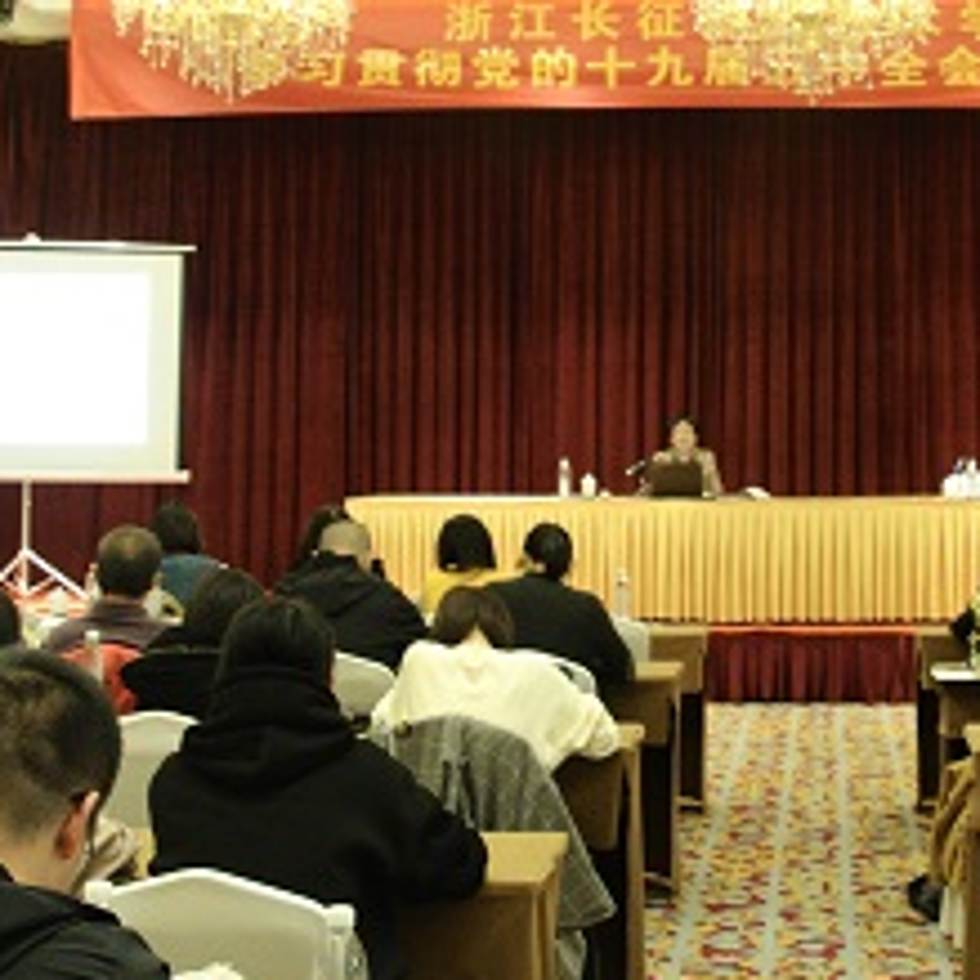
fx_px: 2050
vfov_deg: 26.6
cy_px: 286
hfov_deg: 26.5
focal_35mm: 64
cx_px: 747
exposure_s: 1/25
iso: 1600
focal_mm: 22
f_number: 5
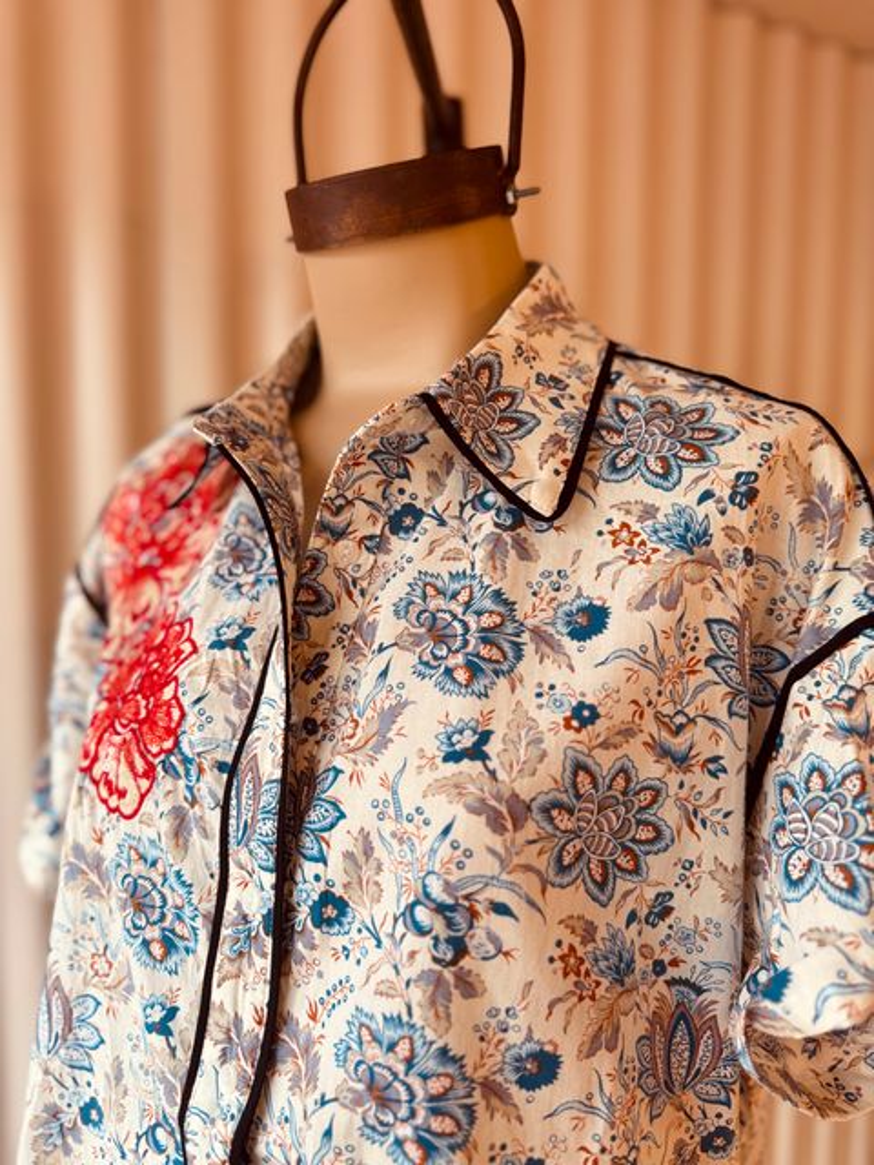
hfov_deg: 56.8
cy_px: 582
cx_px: 437
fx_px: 808
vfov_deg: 71.6
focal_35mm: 24
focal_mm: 6.76
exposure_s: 1/100
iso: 160
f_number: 1.78
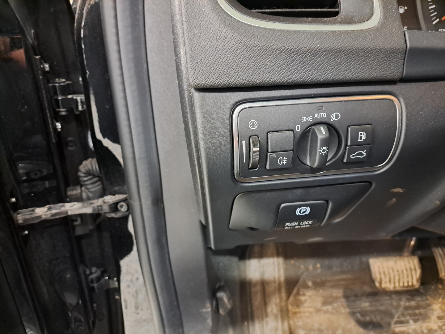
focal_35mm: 24
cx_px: 222
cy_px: 167
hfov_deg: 71.6
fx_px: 309
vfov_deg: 56.8
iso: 800
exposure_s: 1/20
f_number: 1.8
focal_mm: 5.23
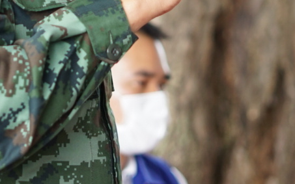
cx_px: 89
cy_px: -166
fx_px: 1463
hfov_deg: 11.5
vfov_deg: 7.0
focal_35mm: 182
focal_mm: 50
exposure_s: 1/400
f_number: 2.2
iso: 400
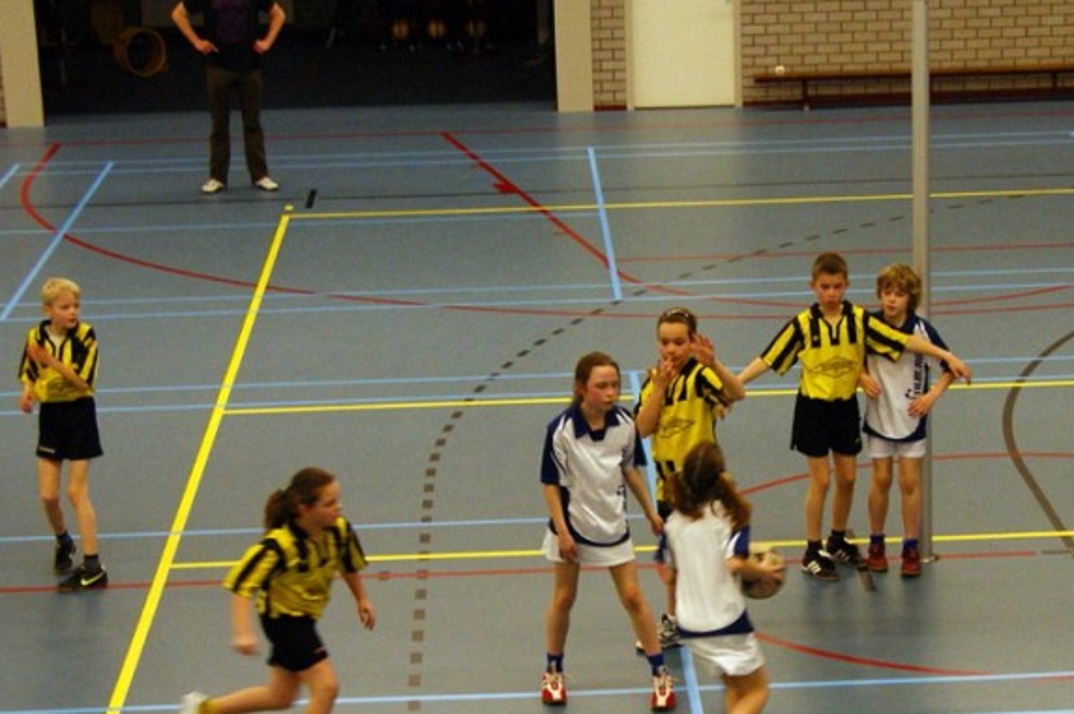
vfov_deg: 21.9
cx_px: 585
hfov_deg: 32.4
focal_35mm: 62
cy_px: 323
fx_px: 1848
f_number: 4.5
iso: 800
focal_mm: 30
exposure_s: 1/100
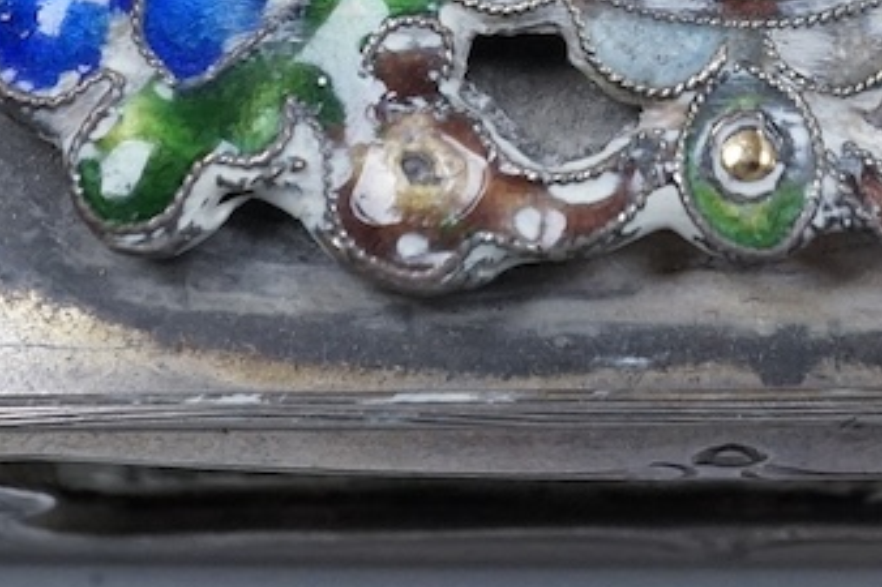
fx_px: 3673
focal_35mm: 150
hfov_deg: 13.6
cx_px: 784
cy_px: -277
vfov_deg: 8.9
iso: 2500
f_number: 16
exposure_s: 1/100
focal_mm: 30
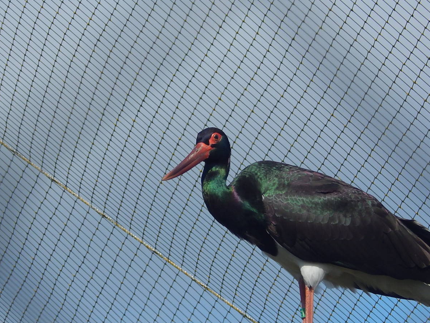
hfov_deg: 3.4
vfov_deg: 2.6
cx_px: 217
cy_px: 186
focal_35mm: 576
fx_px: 7157
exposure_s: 1/800
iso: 125
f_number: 5.7
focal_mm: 76.4
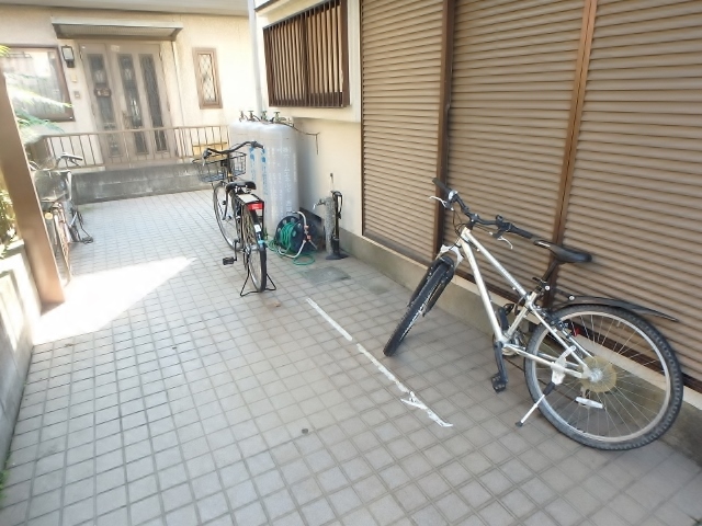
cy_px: 263
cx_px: 351
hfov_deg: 79.0
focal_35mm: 21
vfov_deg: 63.4
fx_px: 426
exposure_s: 1/60
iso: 160
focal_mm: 3.7
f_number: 3.5
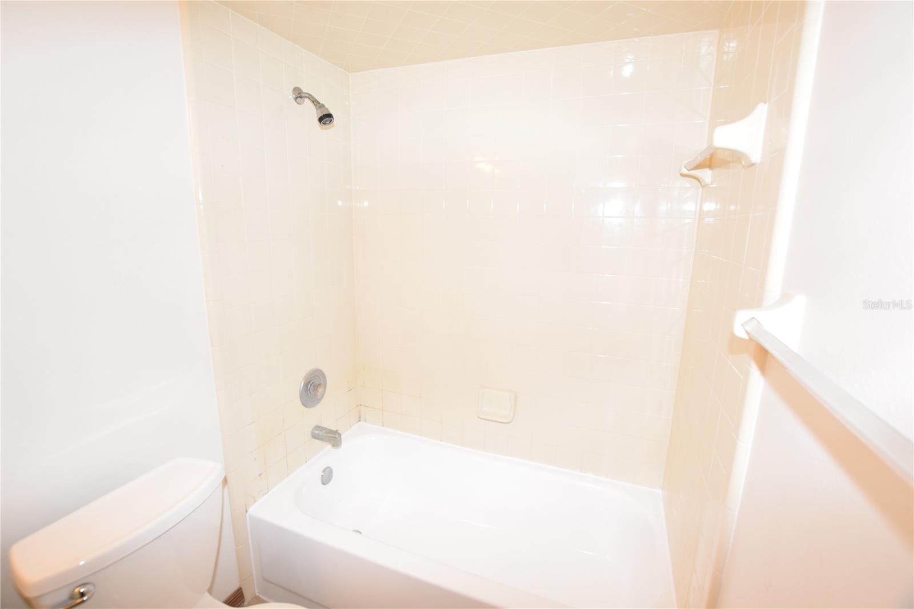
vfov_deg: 77.3
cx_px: 457
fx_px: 381
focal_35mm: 15
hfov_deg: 100.4
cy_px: 304
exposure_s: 1/125
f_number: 5.6
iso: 500
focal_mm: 10
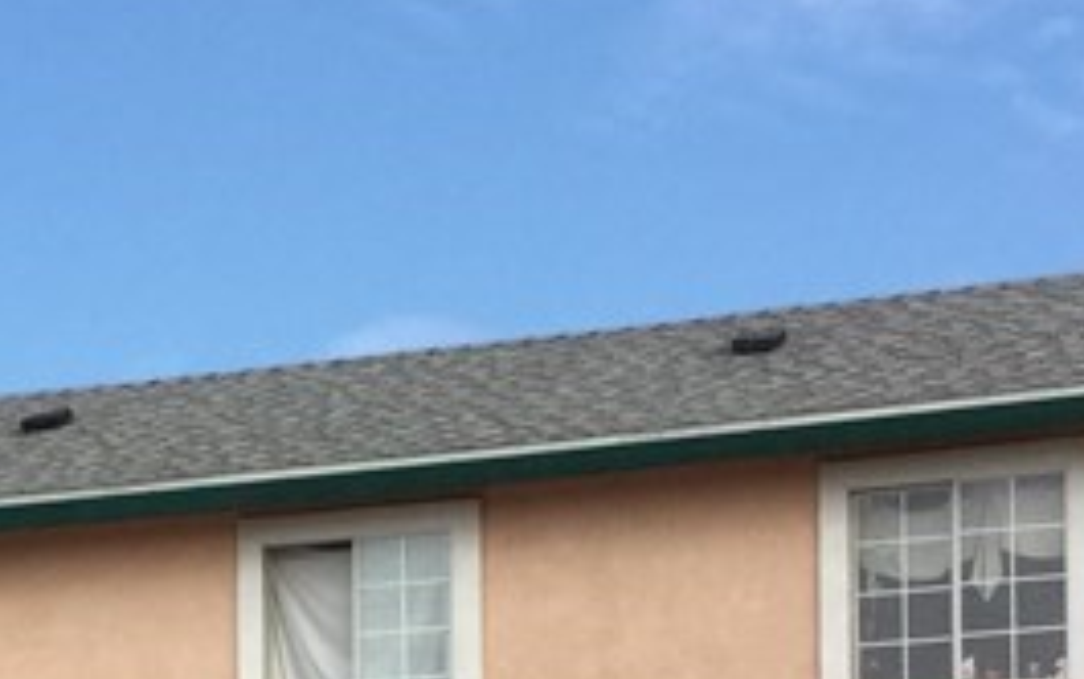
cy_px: 1059
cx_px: 57
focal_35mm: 127
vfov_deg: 10.0
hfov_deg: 16.2
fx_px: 3754
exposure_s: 1/799
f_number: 2.4
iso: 25
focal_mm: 3.3
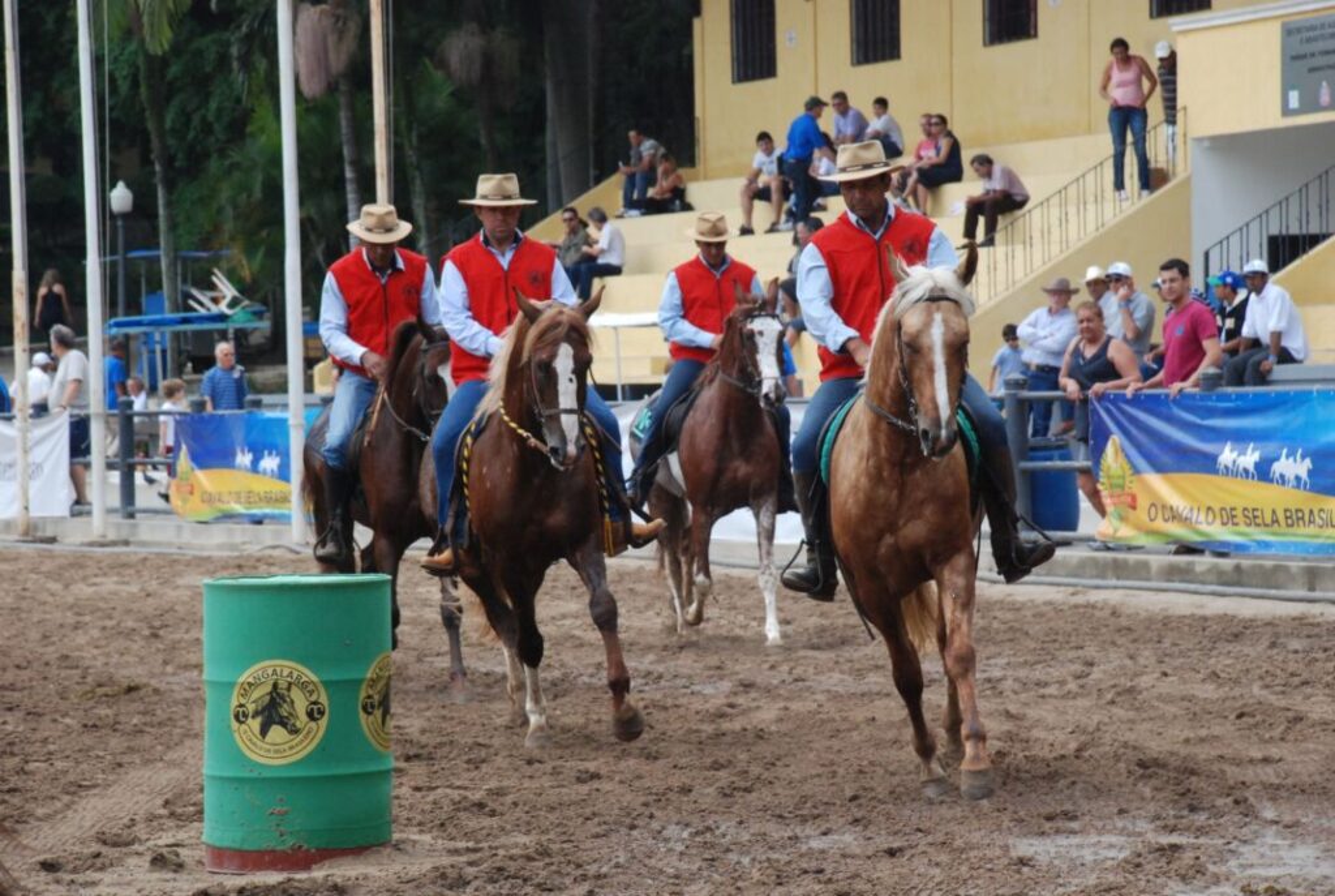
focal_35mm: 150
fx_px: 5573
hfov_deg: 13.7
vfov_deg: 9.2
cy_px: 448
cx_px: 668
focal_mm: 100
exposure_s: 1/1000
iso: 1000
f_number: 8
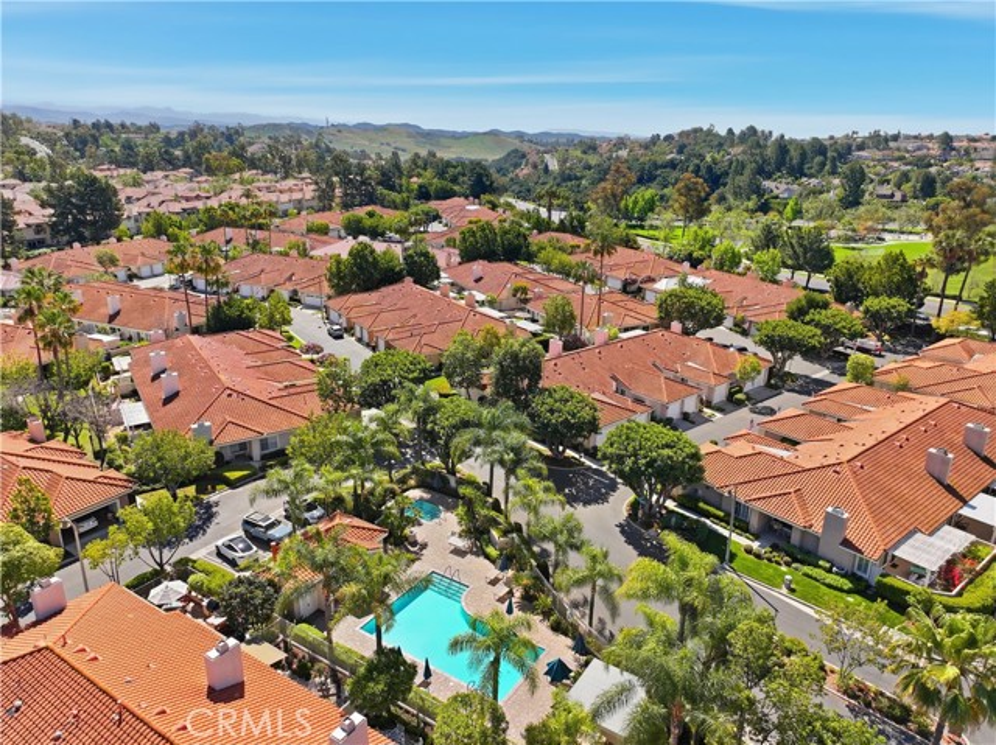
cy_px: 372
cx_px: 498
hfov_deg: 71.6
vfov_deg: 56.8
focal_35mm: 24
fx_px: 690
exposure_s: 1/6400
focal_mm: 12.3
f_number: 2.8
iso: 140
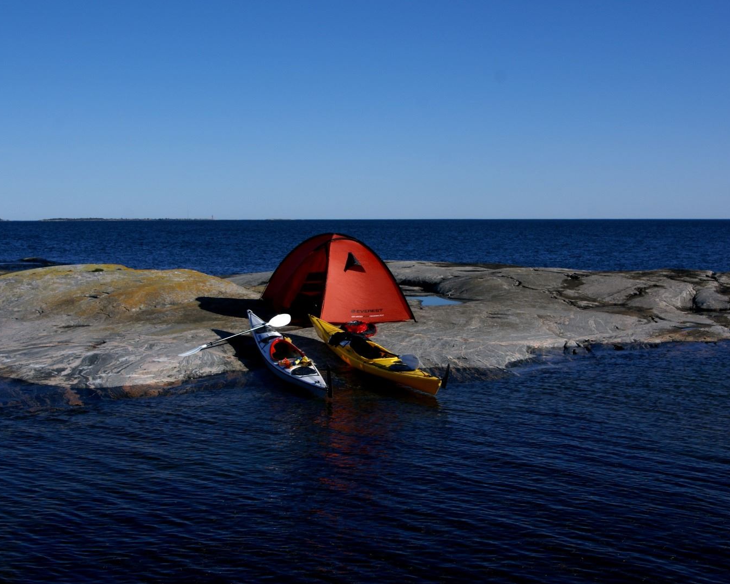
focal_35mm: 51
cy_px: 290
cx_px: 330
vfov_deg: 29.7
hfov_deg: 36.6
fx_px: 1102
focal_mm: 30
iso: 100
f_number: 11
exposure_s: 1/320
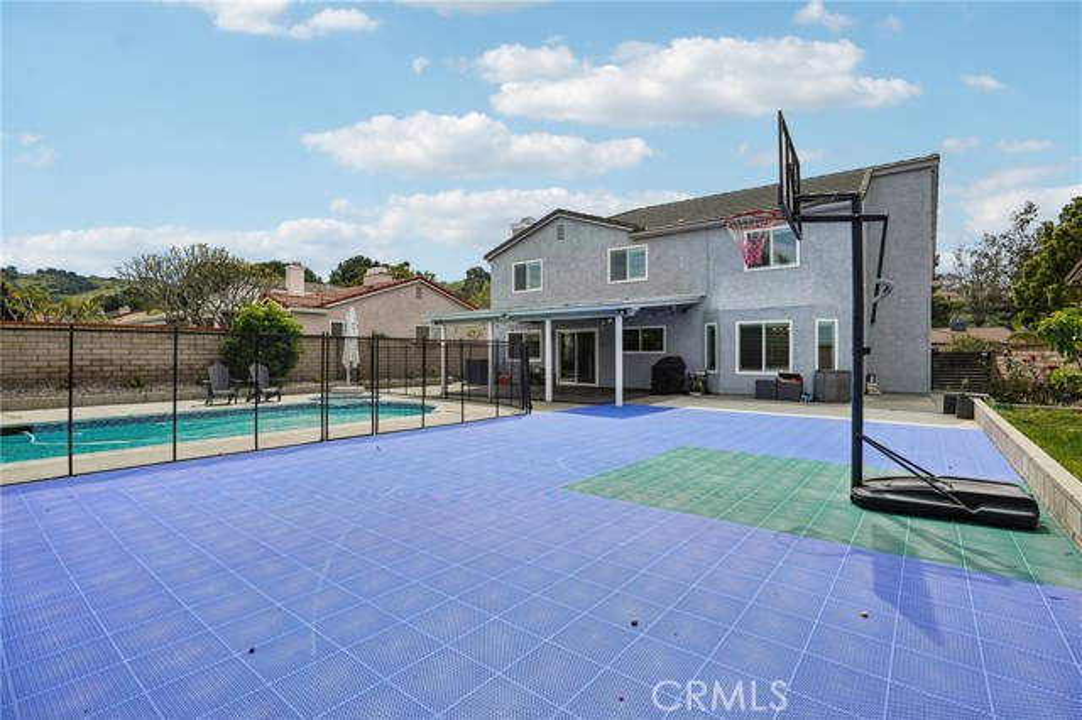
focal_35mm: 16
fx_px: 481
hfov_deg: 96.8
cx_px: 541
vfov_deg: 73.7
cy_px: 360
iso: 400
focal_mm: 16
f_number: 8
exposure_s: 1/1250
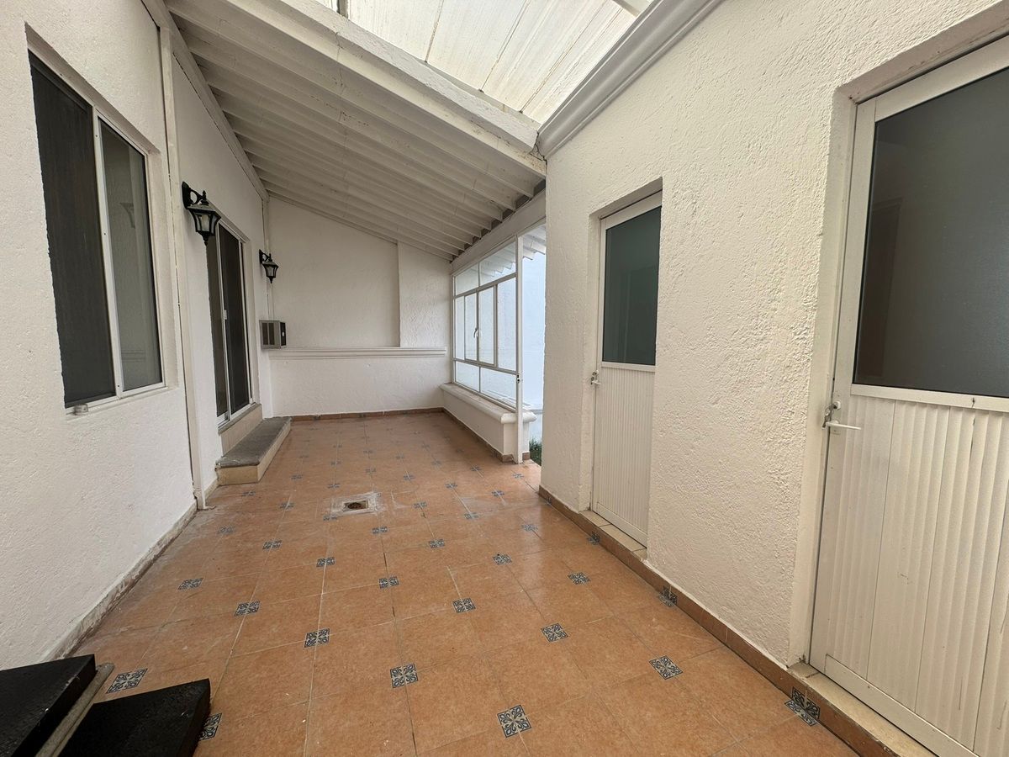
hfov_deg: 102.1
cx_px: 504
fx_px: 408
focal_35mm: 14
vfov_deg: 85.7
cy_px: 378
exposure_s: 1/412
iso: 40
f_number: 2.2
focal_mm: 2.22
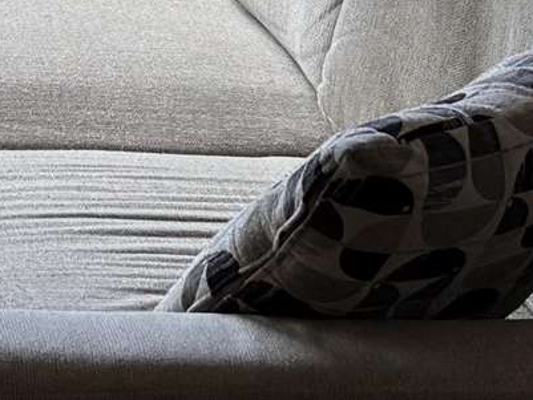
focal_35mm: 184
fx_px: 2834
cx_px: -452
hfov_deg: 10.1
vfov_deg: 7.5
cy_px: -562
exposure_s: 1/355
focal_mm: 6.76
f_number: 1.78
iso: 100
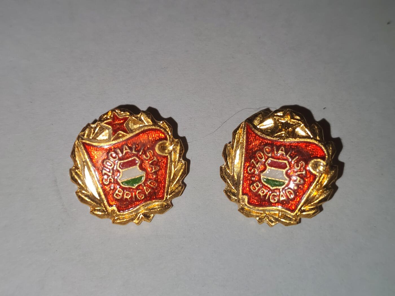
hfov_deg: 35.5
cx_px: 198
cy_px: 148
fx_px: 616
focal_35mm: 54
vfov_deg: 27.0
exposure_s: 1/130
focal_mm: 5.52
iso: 50
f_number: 1.95
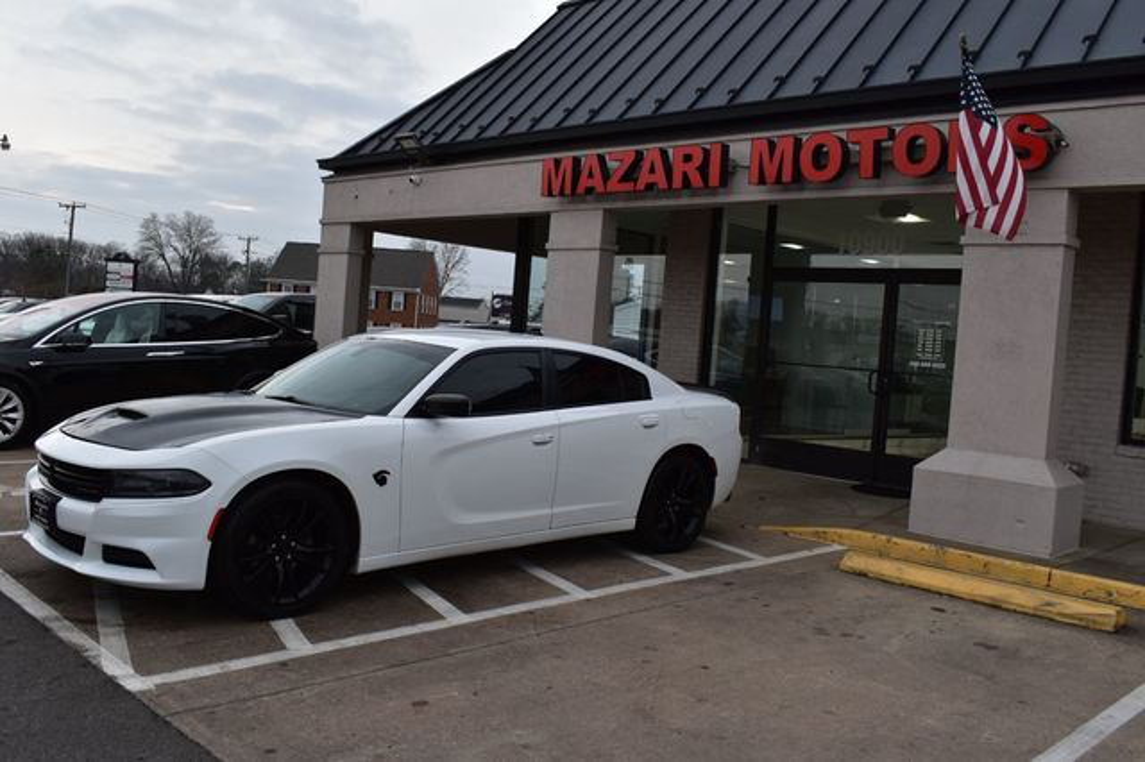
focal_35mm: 33
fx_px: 1049
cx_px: 572
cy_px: 381
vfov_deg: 39.9
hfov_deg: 57.2
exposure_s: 1/125
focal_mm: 22
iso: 400
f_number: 9
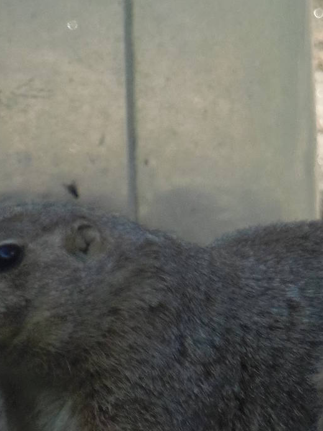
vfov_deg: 1.3
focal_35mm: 1571
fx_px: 19557
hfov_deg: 0.9
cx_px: 221
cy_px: 267
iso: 320
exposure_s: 1/320
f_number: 5.3
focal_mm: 126.2
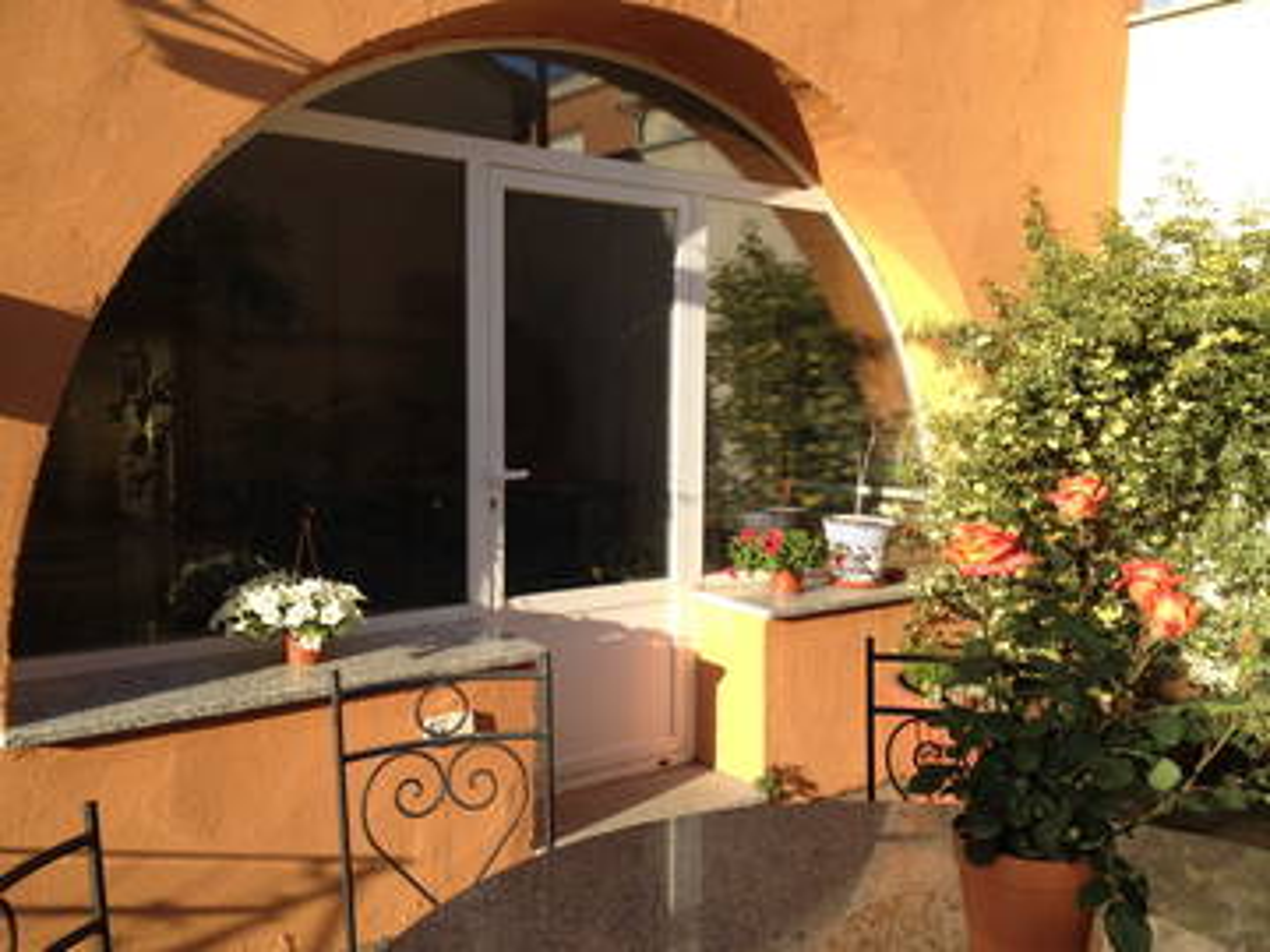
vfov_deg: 40.7
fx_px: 1284
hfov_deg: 52.6
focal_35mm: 35
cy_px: 476
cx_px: 635
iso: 64
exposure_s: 1/673
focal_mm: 4.28
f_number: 2.4
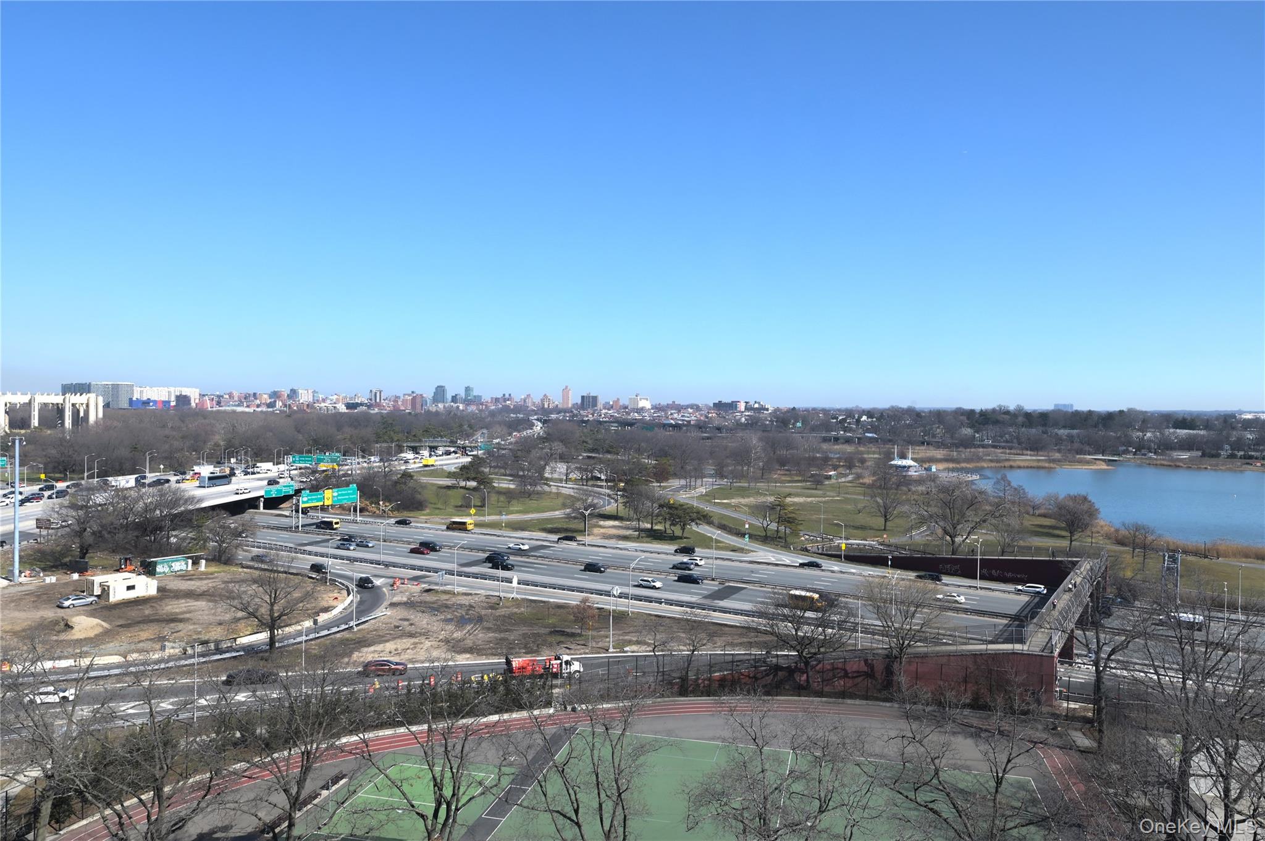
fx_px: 843
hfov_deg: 73.8
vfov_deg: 53.1
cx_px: 632
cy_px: 420
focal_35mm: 24
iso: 160
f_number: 13
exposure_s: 1/160
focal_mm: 24
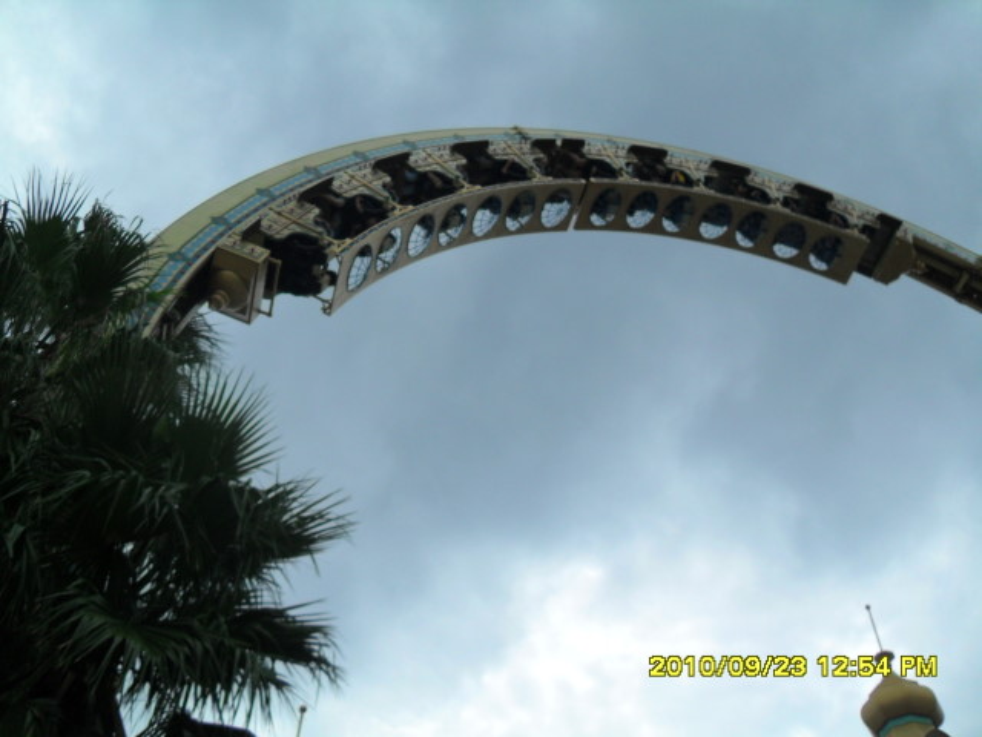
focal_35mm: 35
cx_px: 491
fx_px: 993
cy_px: 368
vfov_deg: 40.7
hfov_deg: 52.6
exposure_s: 1/250
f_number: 8.9
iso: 100
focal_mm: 6.2
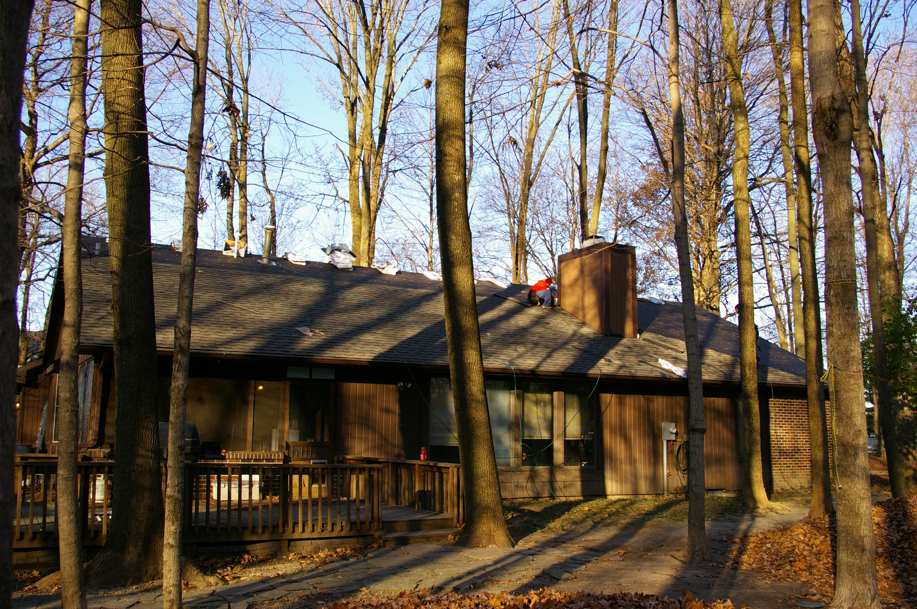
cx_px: 458
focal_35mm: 32
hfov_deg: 59.5
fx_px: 802
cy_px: 304
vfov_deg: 41.6
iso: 200
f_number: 7.1
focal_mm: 21
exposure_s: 1/160
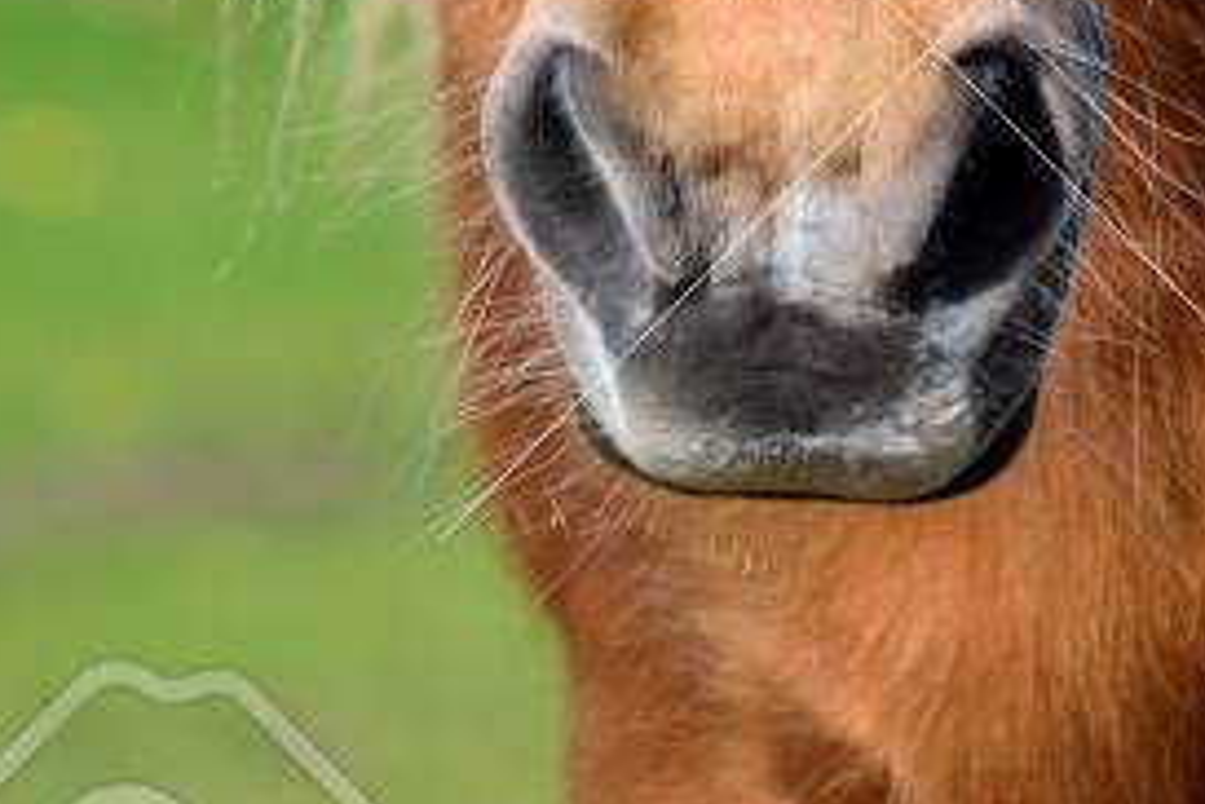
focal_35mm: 1426
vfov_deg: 1.0
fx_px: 47728
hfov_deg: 1.4
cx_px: 927
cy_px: -921
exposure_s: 1/500
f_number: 5.6
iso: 200
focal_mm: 200
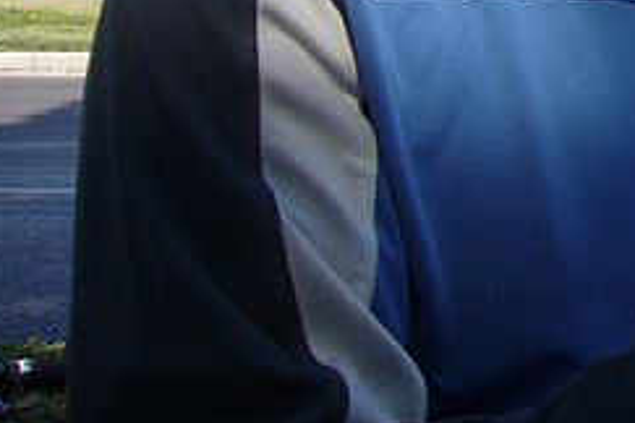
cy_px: -223
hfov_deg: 21.2
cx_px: 896
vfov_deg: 15.0
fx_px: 1482
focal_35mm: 84
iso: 80
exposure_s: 1/160
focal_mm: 4.6
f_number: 5.6
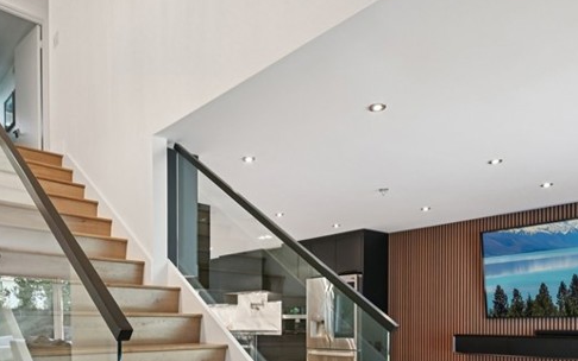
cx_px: 221
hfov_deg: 62.1
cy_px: 336
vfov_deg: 38.5
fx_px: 473
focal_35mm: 30
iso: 320
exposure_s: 1/6
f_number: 8
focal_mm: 14
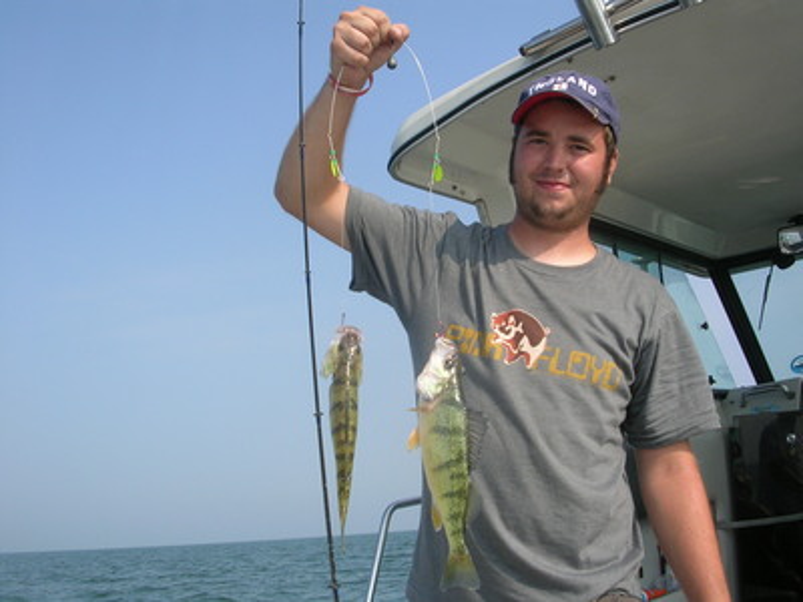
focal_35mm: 38
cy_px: 301
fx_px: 881
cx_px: 402
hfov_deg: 49.0
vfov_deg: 37.7
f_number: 5.6
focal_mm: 5.8
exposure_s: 1/326
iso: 50
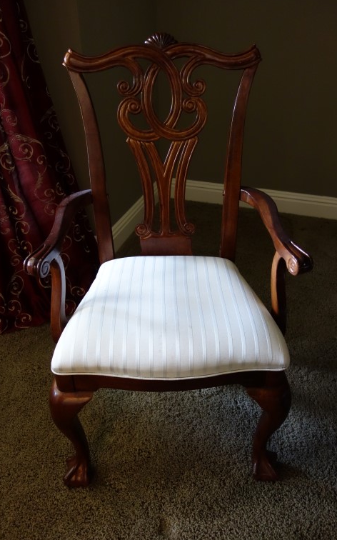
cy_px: 269
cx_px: 169
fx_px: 426
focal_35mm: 29
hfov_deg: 43.1
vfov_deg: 64.7
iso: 800
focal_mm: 10.4
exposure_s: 1/100
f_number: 1.8
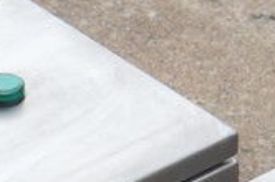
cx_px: 3
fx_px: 3538
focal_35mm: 464
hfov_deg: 4.4
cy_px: 368
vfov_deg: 2.9
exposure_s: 1/125
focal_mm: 50
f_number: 7.1
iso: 100
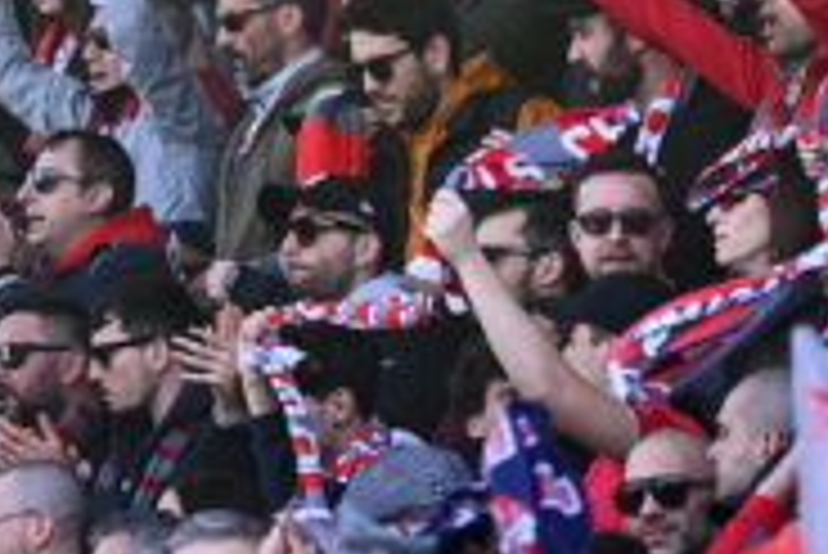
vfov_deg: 1.7
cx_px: 558
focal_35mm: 805
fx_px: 18529
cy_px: -421
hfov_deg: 2.6
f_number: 2.8
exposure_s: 1/1000
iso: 250
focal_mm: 145
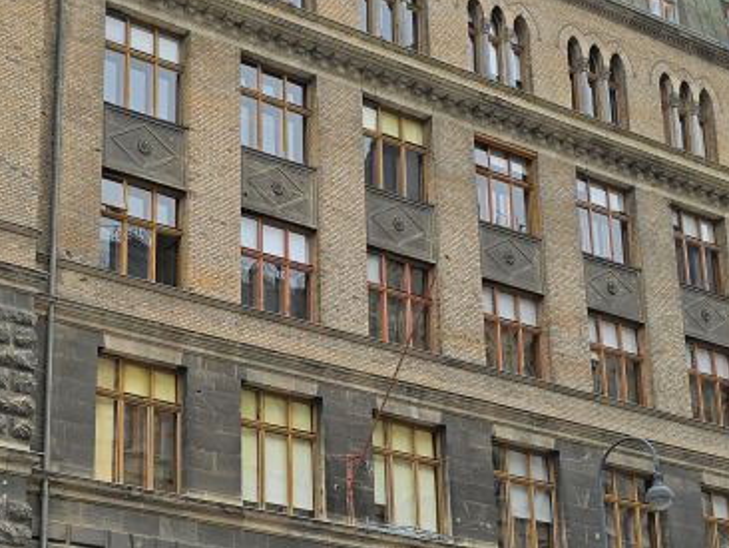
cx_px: 154
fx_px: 1412
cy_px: 502
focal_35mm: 67
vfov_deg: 21.4
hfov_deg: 28.4
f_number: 1.7
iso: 12
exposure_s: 1/252
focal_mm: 6.3
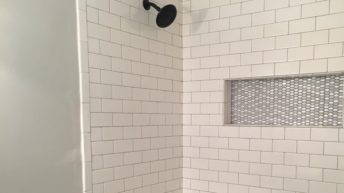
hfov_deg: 52.4
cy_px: 153
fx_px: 347
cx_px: 207
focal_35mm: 38
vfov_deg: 30.5
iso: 64
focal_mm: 4.15
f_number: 2.2
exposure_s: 1/30
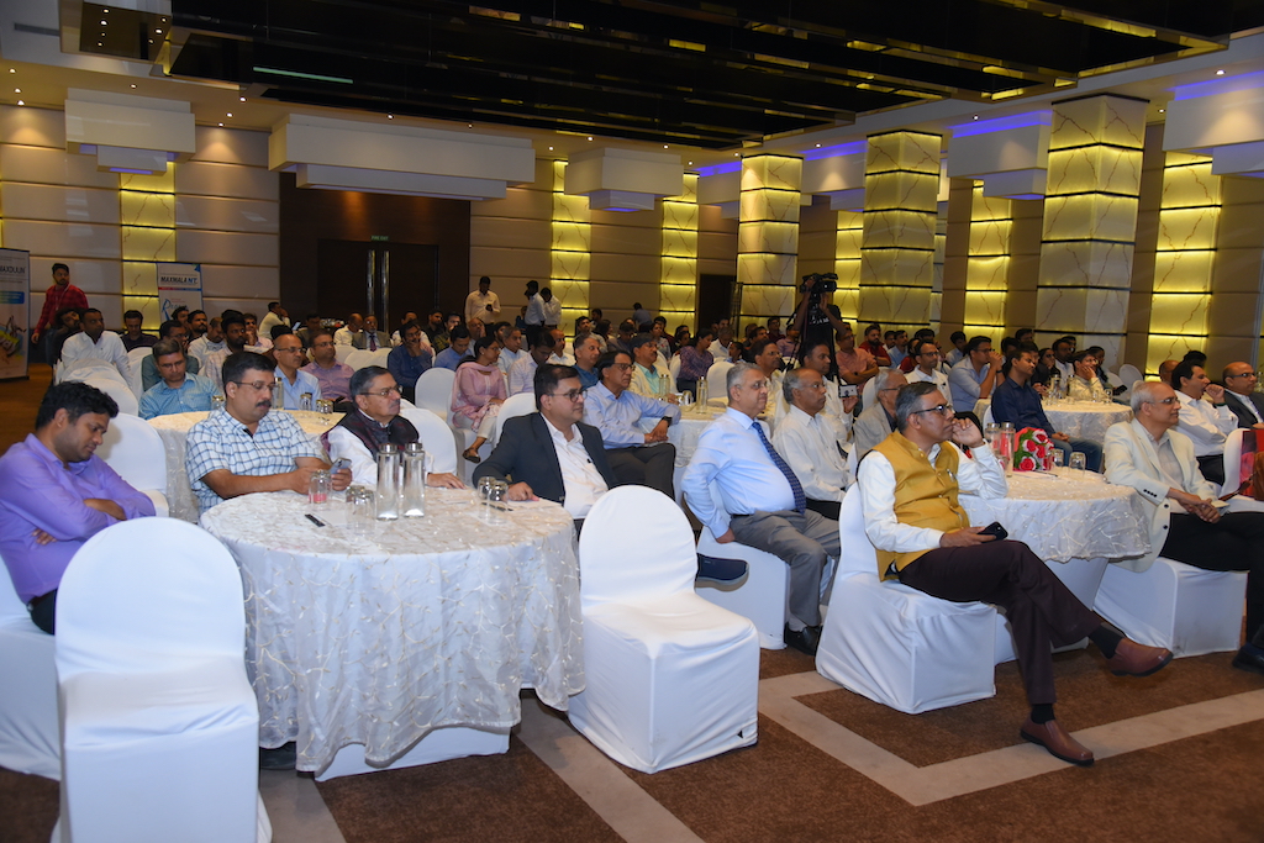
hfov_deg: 61.9
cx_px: 632
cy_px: 422
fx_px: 1053
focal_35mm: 30
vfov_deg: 43.6
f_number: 4.5
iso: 1600
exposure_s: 1/160
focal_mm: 30
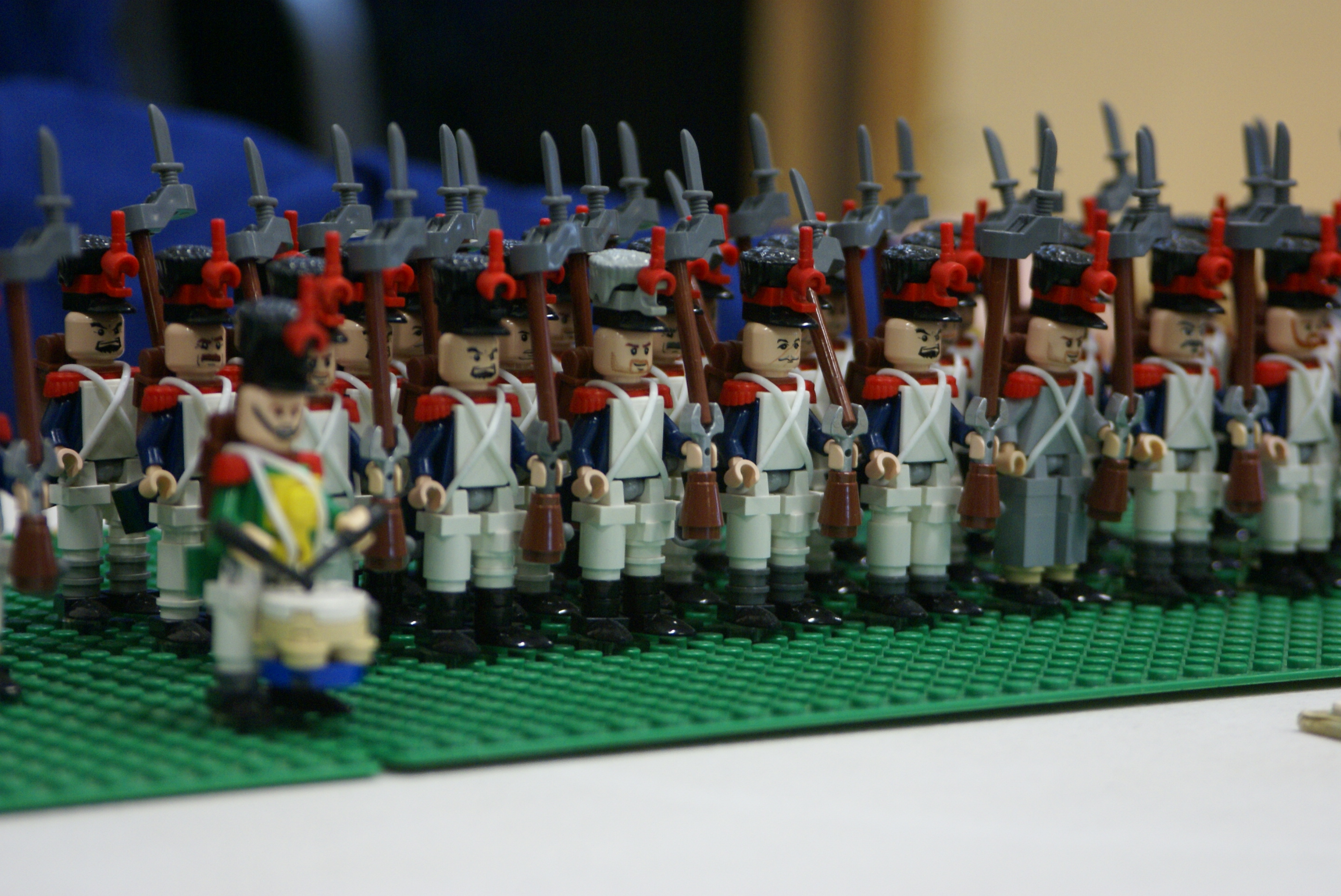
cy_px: 448
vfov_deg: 9.2
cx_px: 670
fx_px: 5592
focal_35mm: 150
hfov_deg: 13.7
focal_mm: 100
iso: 400
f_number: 5.6
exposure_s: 1/13
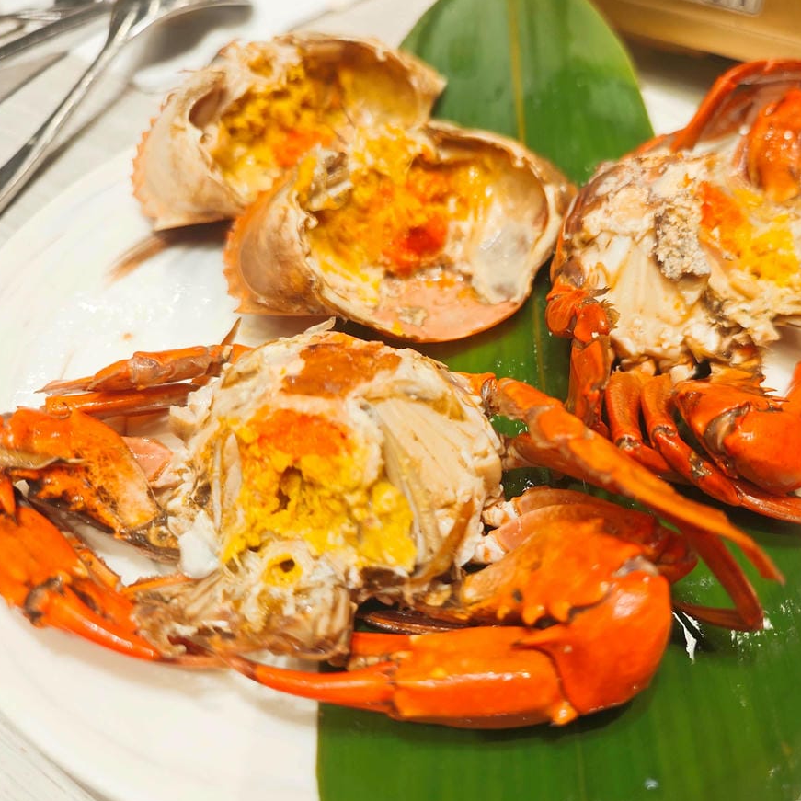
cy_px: 410
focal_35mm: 28
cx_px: 479
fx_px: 733
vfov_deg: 57.3
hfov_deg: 56.9
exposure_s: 1/120
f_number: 2
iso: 500
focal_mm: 8.72
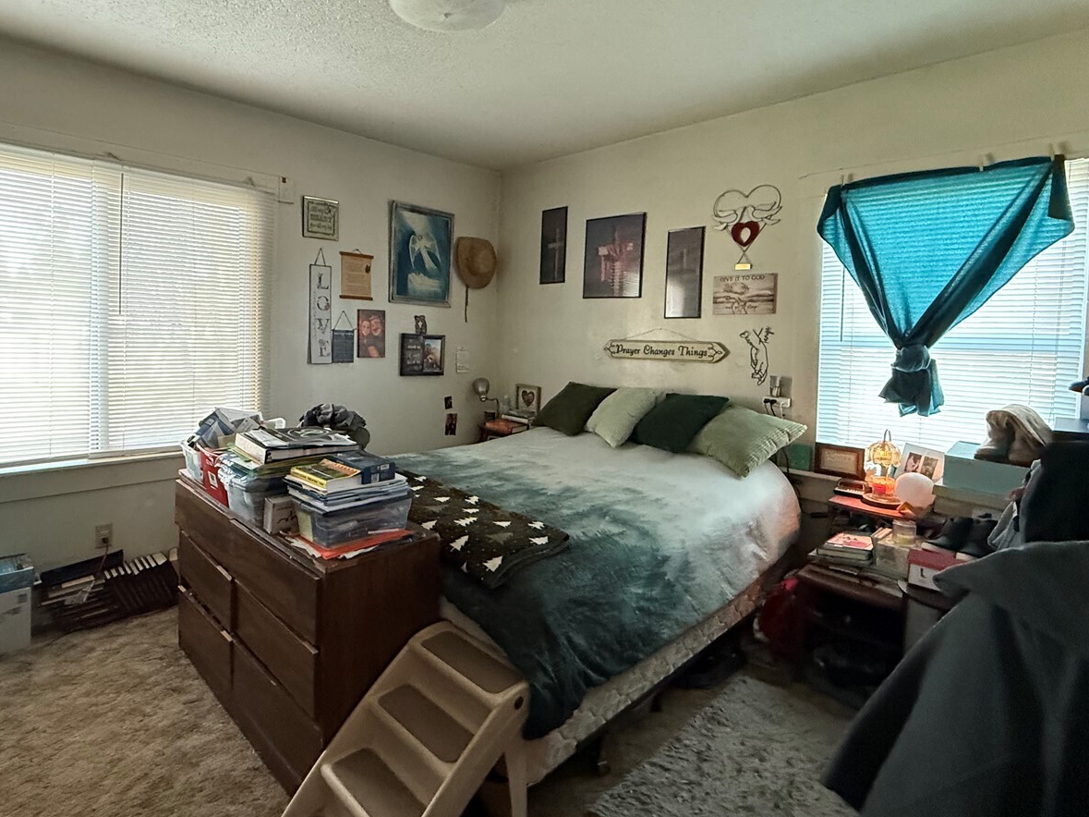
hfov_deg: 83.7
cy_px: 358
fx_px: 598
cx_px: 442
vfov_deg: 68.4
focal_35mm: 19
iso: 640
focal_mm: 2.22
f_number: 2.2
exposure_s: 1/60
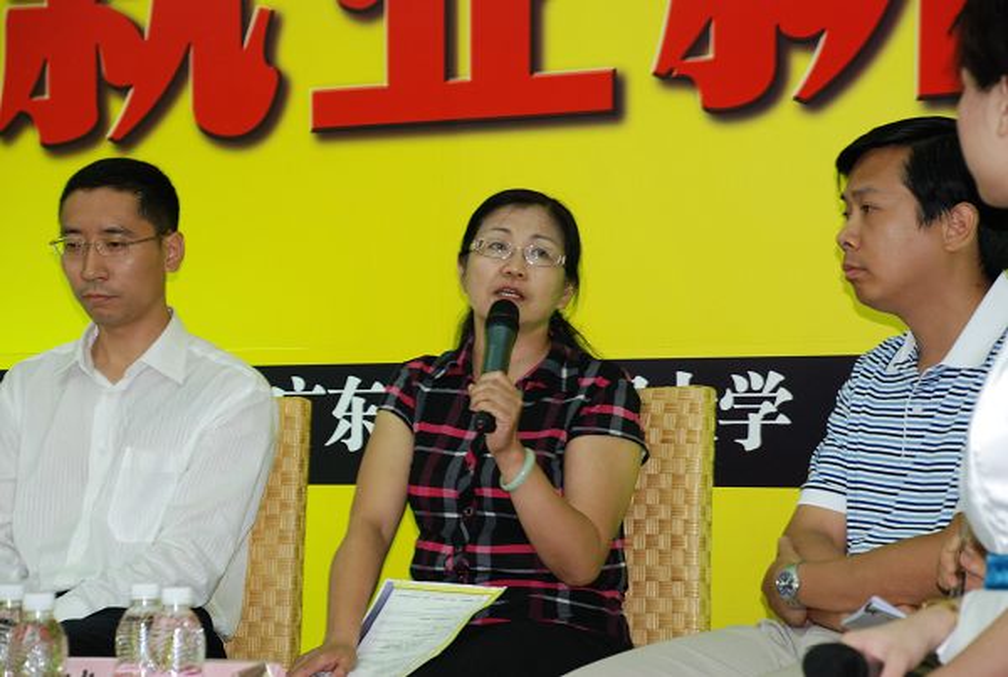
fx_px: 3368
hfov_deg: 17.0
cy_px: 338
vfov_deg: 11.5
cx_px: 504
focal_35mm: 120
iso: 640
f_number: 5.6
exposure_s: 1/25
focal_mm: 80
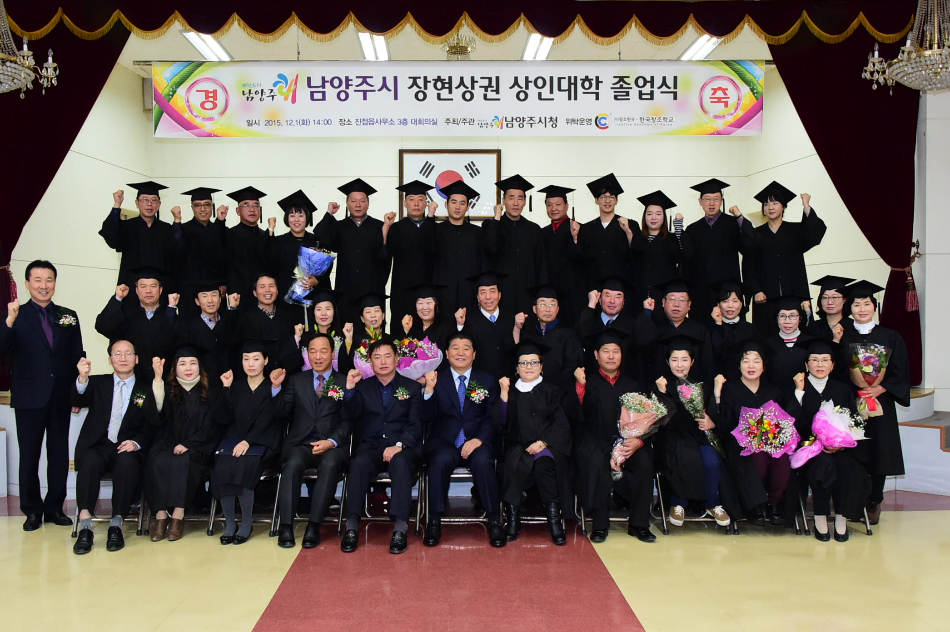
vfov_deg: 39.9
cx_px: 468
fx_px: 870
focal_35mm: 33
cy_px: 328
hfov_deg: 57.2
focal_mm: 28
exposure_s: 1/250
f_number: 6.3
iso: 10000
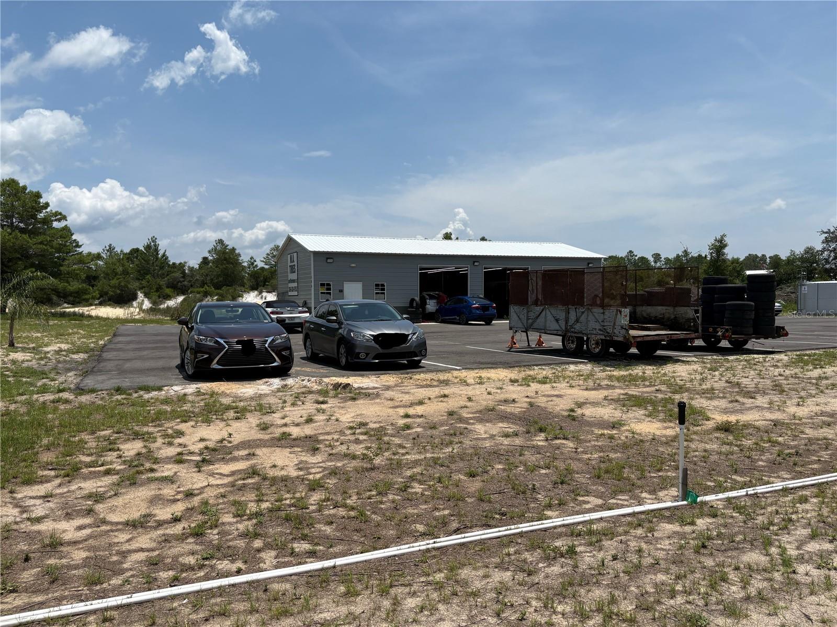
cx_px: 418
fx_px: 629
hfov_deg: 67.3
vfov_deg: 53.1
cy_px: 314
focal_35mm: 26
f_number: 1.6
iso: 50
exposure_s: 1/6329
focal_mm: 5.96
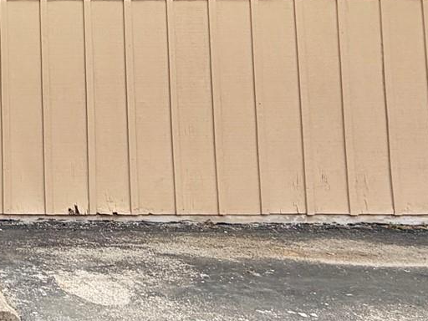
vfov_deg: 24.7
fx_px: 692
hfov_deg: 26.2
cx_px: -198
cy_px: -12
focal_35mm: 56
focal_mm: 2.22
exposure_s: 1/1431
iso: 20
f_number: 2.2
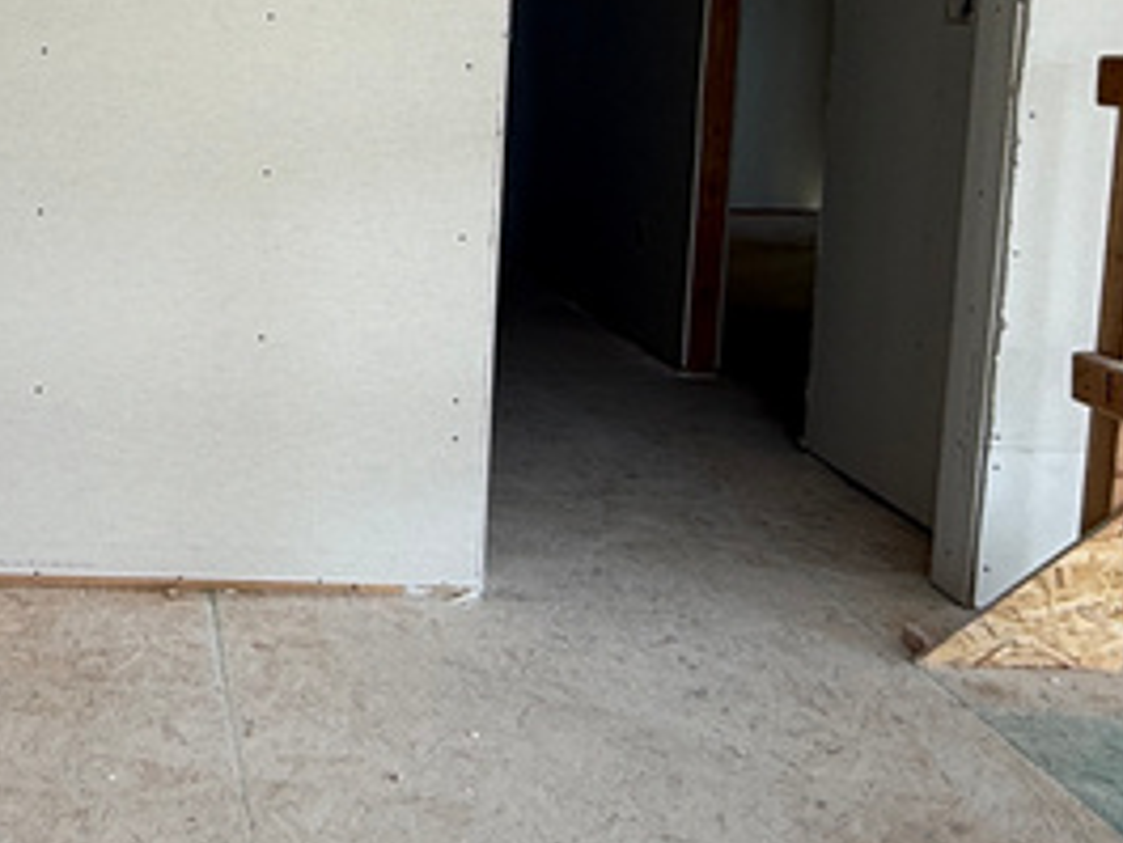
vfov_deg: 26.8
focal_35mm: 54
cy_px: 254
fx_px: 1753
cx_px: 17
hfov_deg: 32.8
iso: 50
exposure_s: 1/144
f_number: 2.2
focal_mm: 2.22
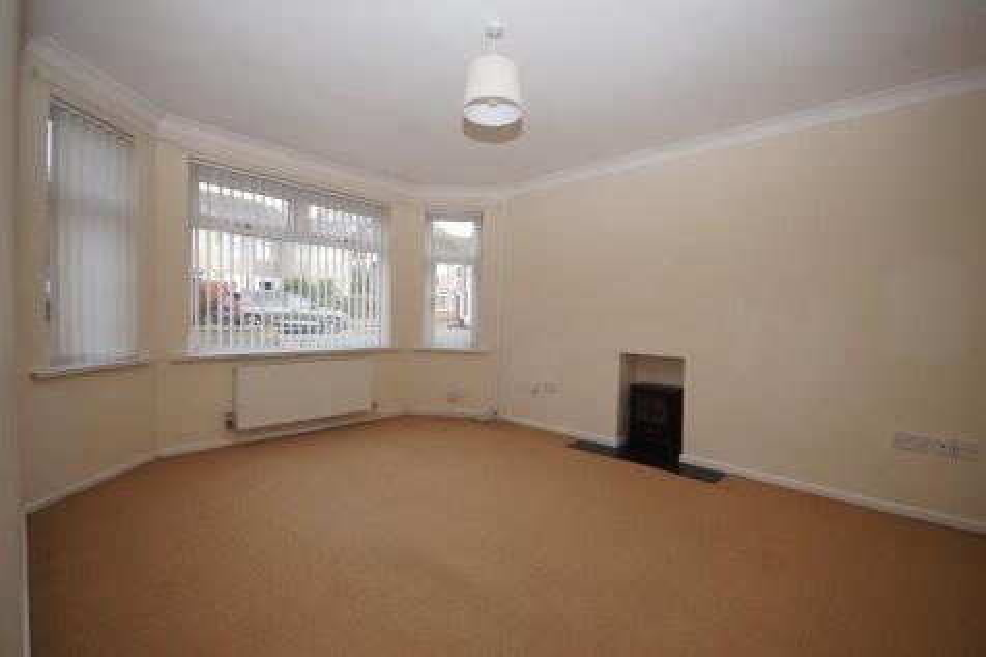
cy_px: 328
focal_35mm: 15
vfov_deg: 77.3
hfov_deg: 100.4
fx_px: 411
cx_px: 493
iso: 160
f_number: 5.6
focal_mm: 10
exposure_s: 1/60
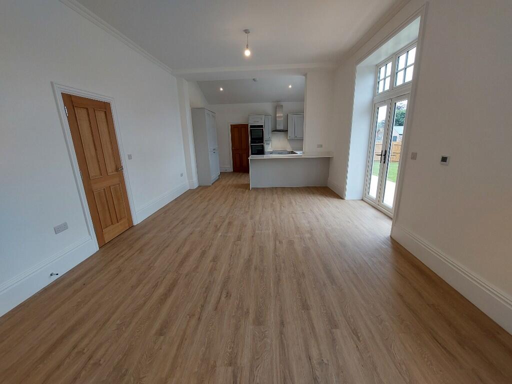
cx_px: 256
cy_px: 192
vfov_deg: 89.9
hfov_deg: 106.2
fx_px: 192
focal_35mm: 13
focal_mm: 1.74
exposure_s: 1/60
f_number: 2.2
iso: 64
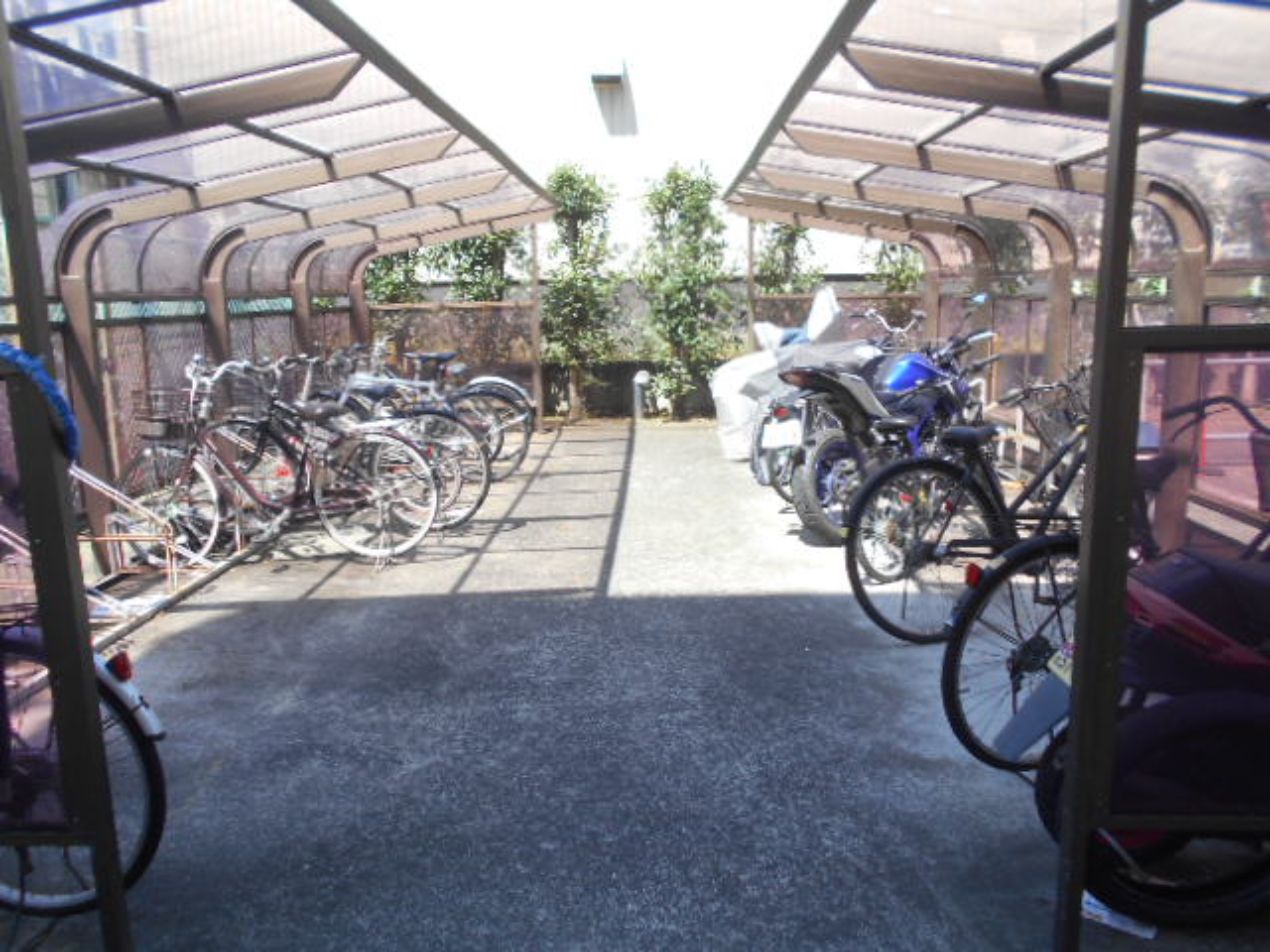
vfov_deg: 53.1
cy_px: 476
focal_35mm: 26
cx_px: 635
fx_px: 954
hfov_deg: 67.3
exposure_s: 1/250
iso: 80
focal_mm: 4.6
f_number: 3.2
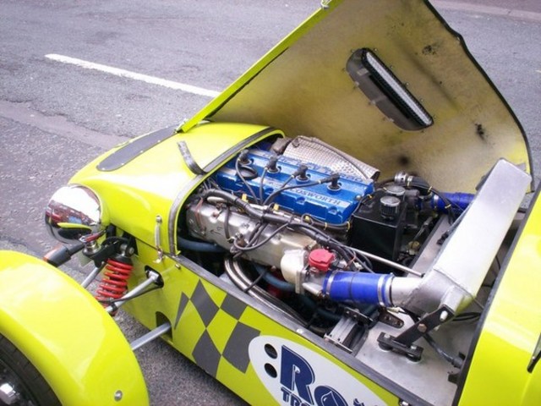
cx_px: 270
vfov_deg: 39.7
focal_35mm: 36
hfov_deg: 51.4
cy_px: 203
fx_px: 563
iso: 100
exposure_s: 1/92.7
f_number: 4.5
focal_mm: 6
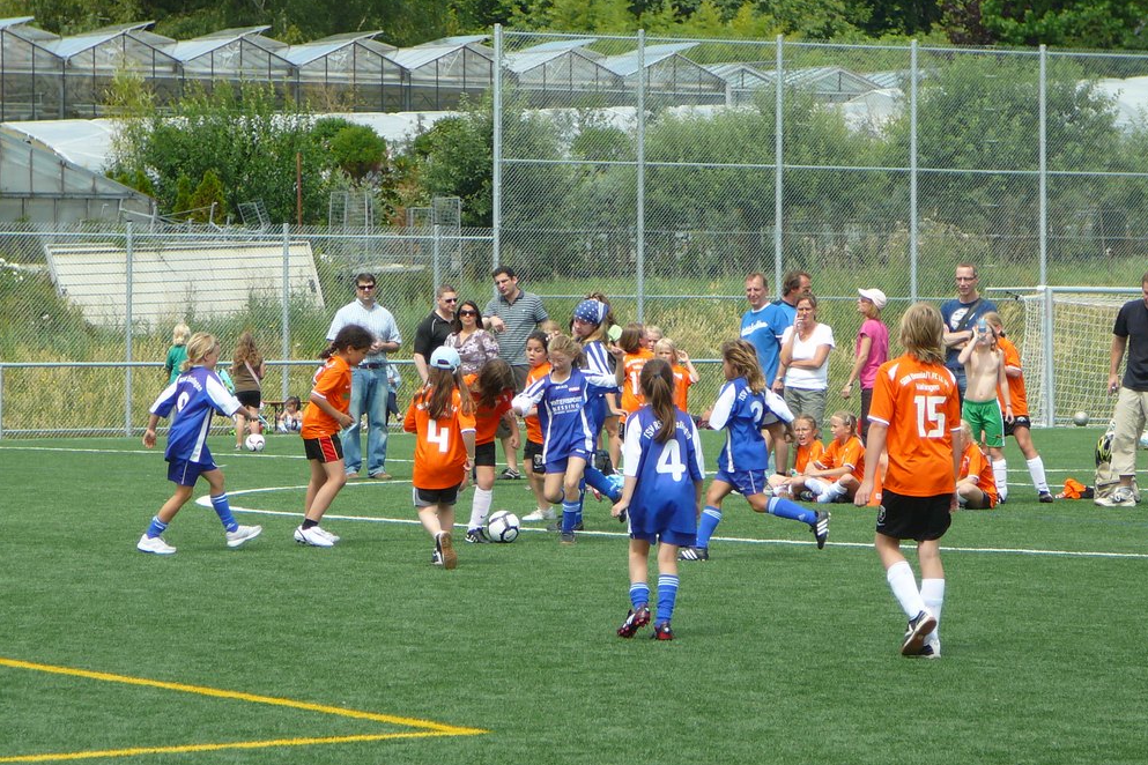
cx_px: 576
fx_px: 4942
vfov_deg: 8.9
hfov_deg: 13.2
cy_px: 419
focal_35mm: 155
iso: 80
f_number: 4
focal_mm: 22
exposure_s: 1/400
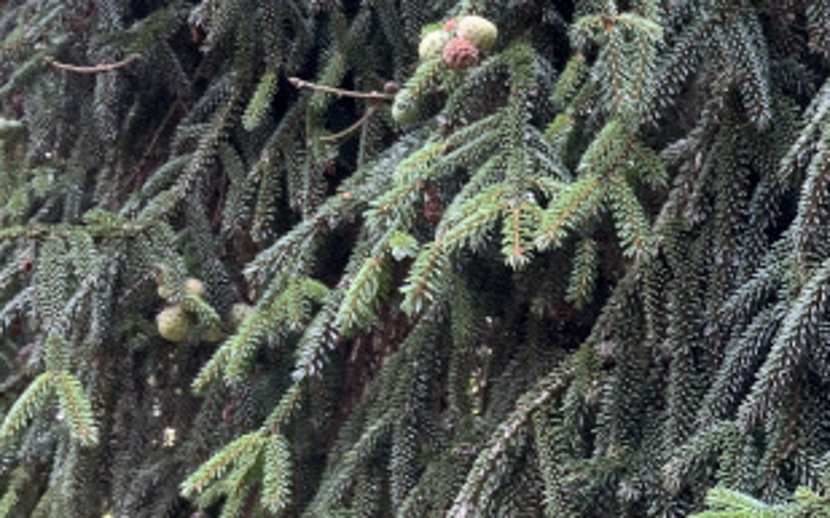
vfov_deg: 16.7
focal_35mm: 78
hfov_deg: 25.3
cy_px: 294
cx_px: 813
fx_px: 1764
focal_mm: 3
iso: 64
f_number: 1.8
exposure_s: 1/120
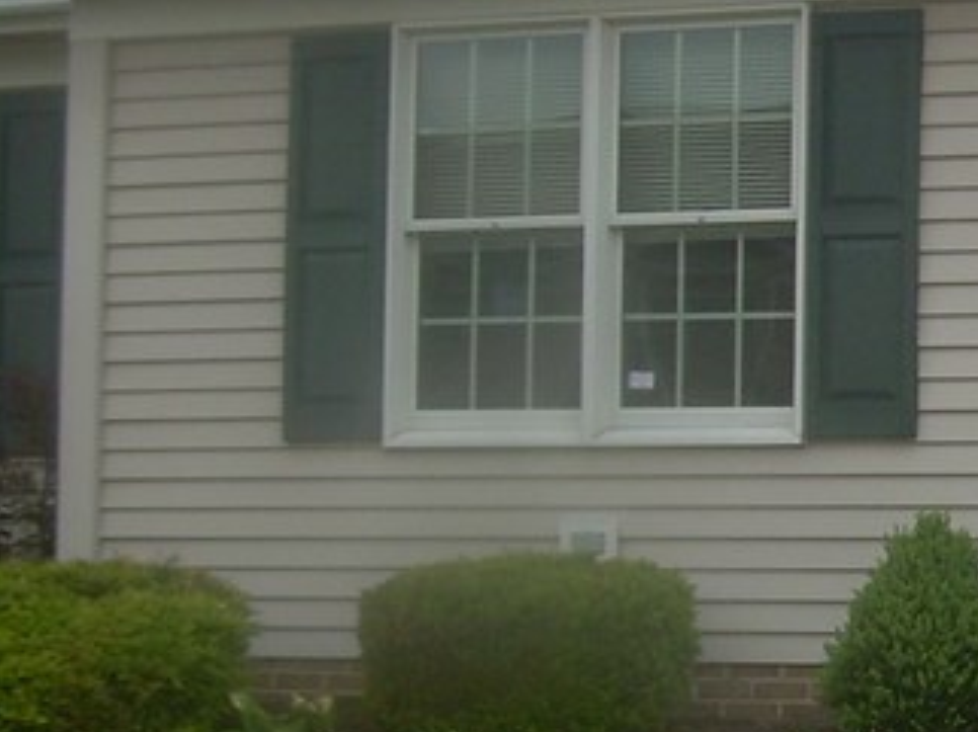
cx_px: 1188
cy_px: 483
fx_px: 3416
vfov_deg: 12.2
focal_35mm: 121
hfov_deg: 15.7
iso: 50
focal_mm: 6.3
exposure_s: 1/273
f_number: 4.6
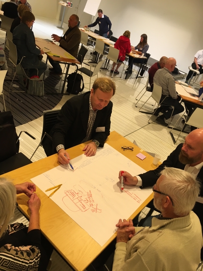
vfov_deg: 61.7
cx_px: 102
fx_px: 227
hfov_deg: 48.2
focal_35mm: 29
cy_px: 136
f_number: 2.2
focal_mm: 4.15
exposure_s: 1/33
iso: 50
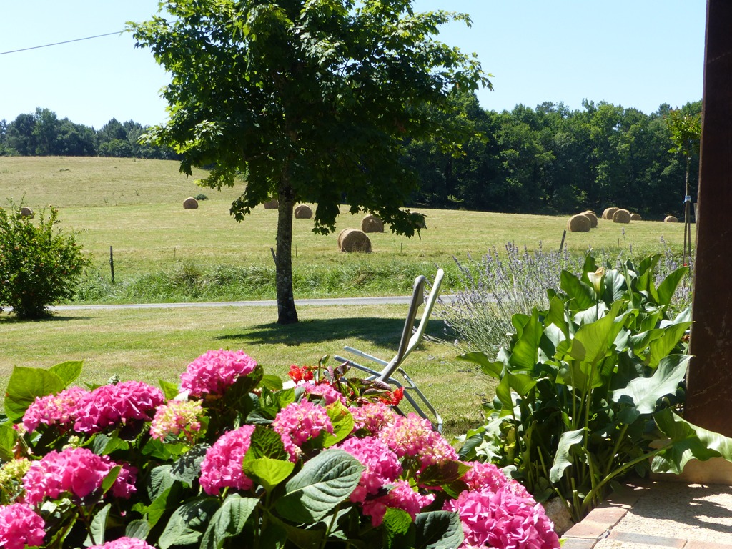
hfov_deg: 36.8
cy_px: 274
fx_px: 1100
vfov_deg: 28.0
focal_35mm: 52
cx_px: 366
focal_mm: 9.4
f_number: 4
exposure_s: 1/500
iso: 100
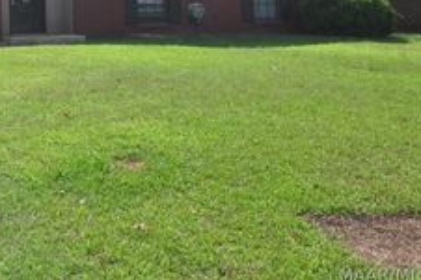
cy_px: -21
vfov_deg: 24.0
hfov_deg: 33.3
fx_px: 619
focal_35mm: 53
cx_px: -30
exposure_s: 1/1000
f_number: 16
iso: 1250
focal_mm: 16
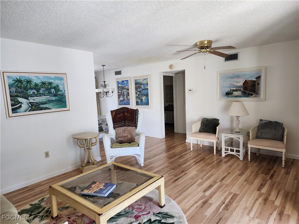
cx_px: 150
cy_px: 112
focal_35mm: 23
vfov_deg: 58.9
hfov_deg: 73.9
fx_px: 199
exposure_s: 1/120
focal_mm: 6.4
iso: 320
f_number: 1.8
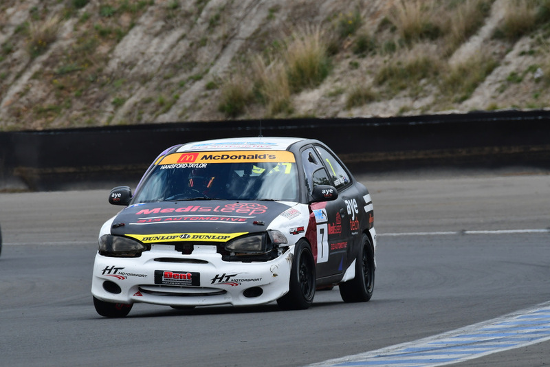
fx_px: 10316
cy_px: 184
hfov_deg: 3.1
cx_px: 275
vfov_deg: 2.0
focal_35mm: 675
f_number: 11
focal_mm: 450
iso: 500
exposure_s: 1/640
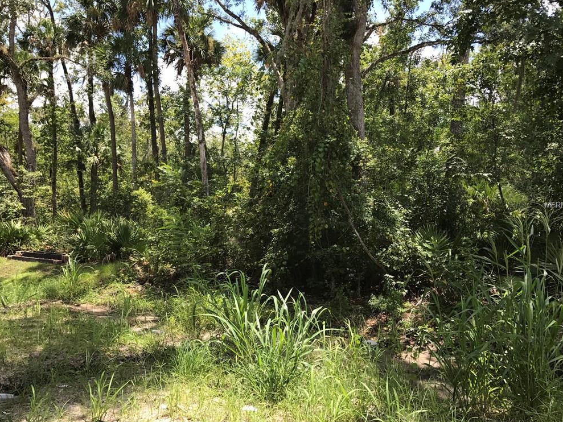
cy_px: 205
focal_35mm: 29
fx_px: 472
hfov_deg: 61.6
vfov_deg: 48.2
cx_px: 288
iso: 20
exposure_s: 1/699
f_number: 1.8
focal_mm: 3.99
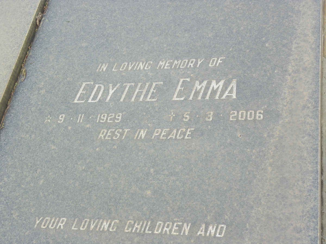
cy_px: 122
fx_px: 527
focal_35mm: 56
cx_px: 163
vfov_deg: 26.1
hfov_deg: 34.3
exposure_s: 1/160
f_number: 4
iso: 64
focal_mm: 9.9
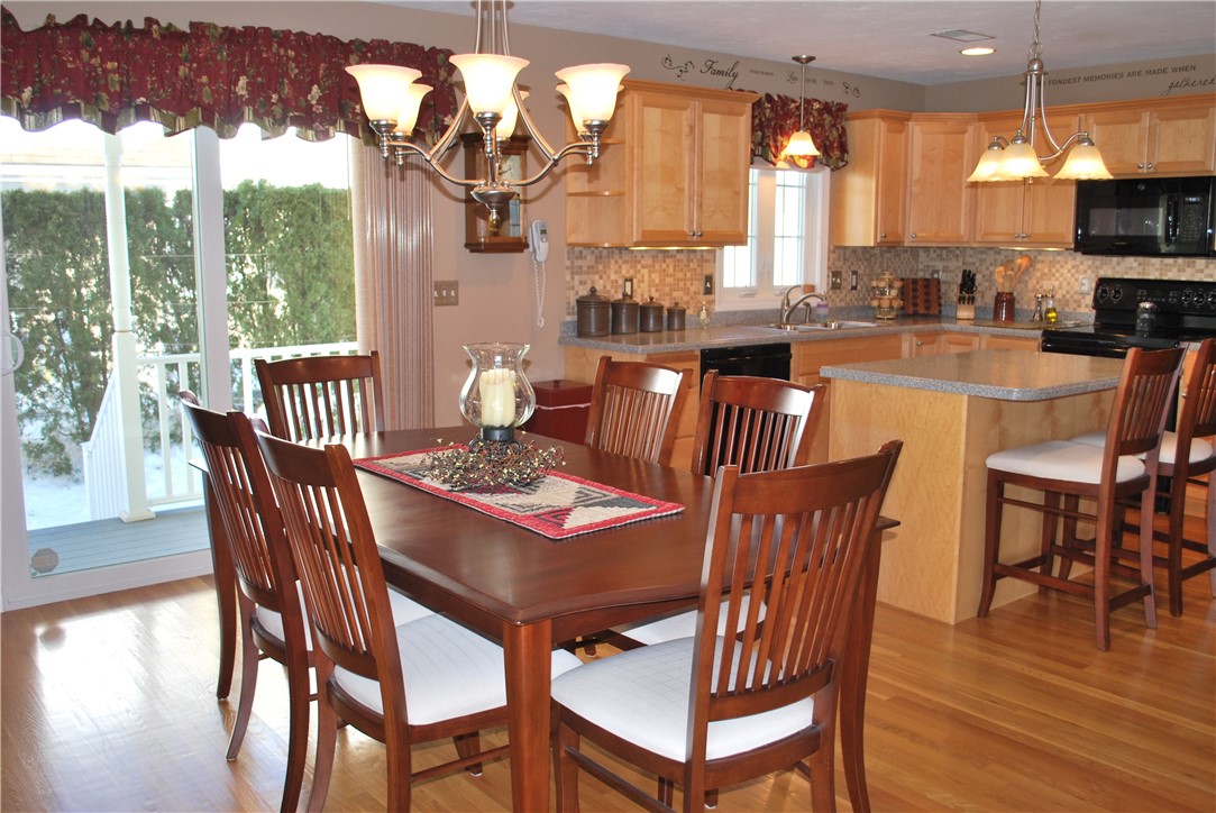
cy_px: 406
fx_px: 1116
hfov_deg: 57.2
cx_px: 608
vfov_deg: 40.0
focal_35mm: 33
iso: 200
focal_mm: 22
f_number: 4
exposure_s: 1/60
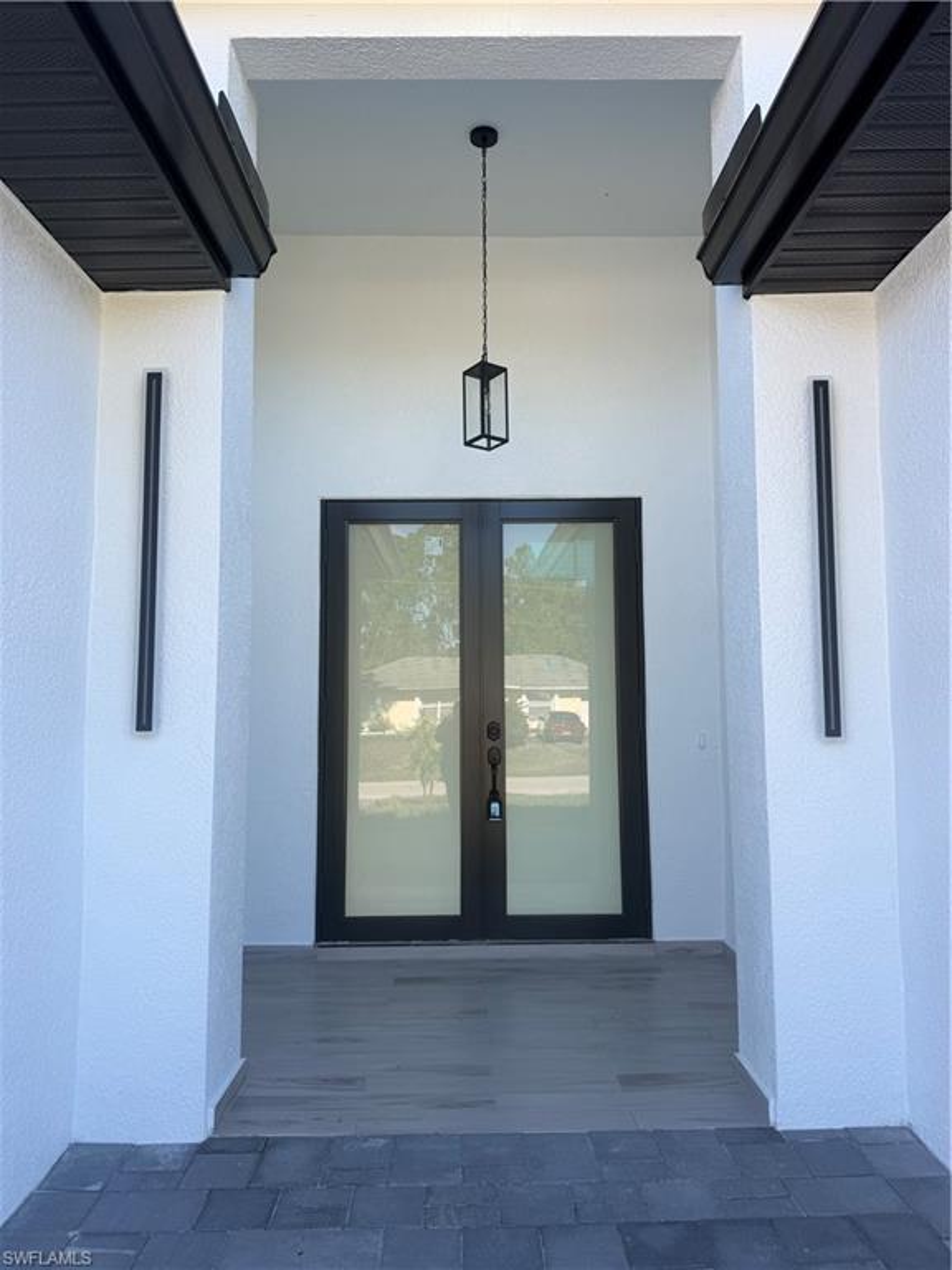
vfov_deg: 71.6
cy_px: 635
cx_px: 476
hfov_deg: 56.8
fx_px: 880
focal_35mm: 24
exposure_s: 1/735
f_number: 1.78
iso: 80
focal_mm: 6.76
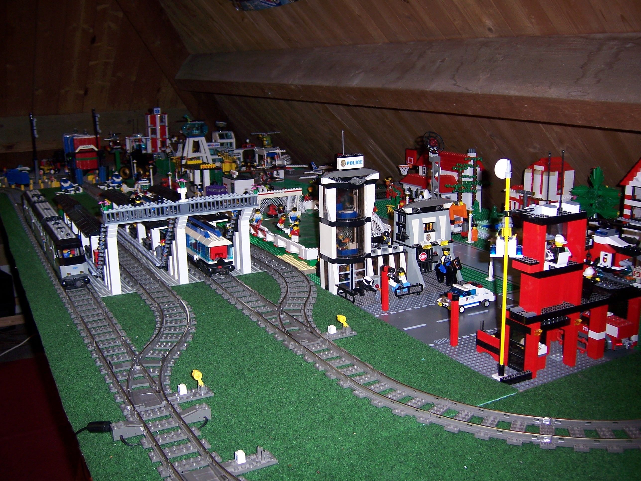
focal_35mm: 36
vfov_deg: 39.7
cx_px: 320
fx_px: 667
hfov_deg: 51.4
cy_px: 240
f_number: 2.8
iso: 80
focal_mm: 6.2
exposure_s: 1/60
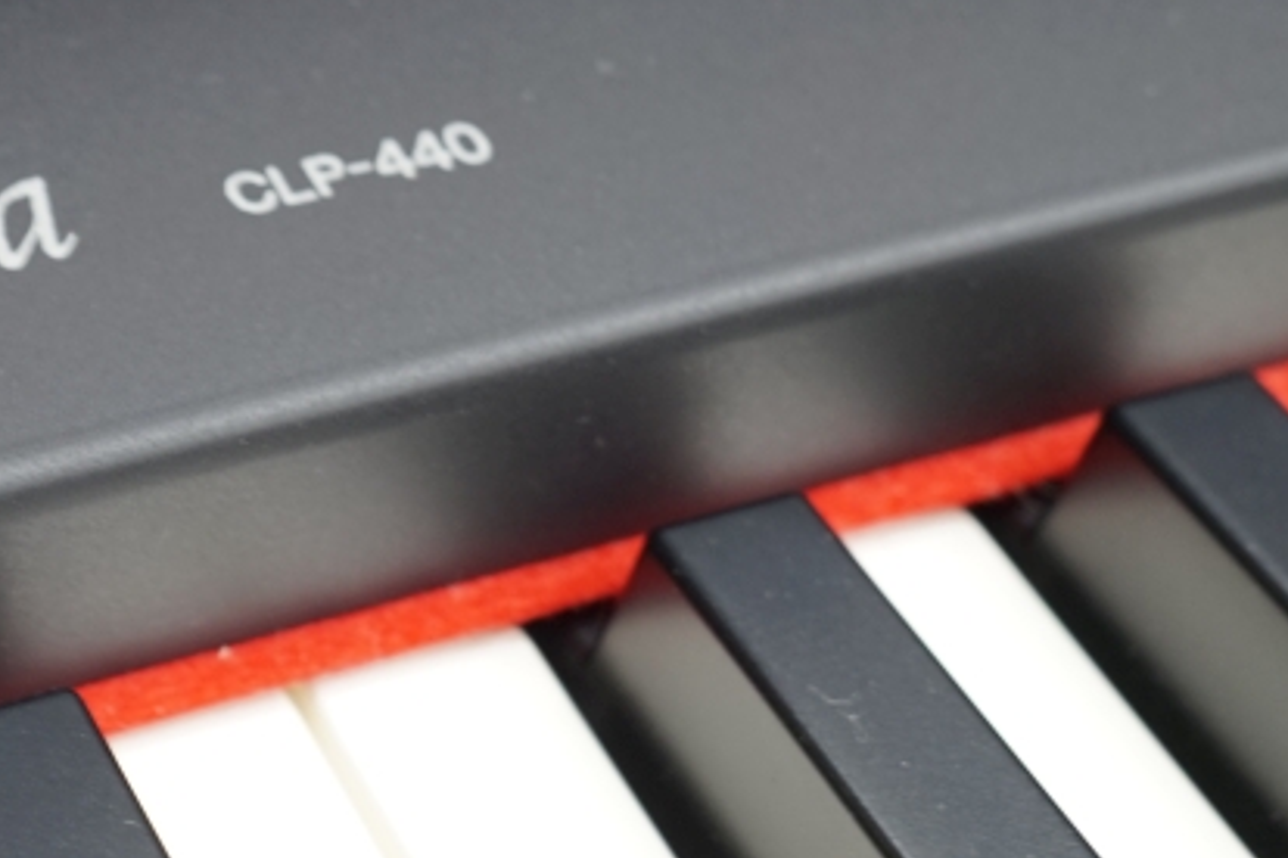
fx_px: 3184
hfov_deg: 21.4
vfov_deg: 15.3
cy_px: 280
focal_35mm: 89
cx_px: -212
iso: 200
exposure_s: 1/13
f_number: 5
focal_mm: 24
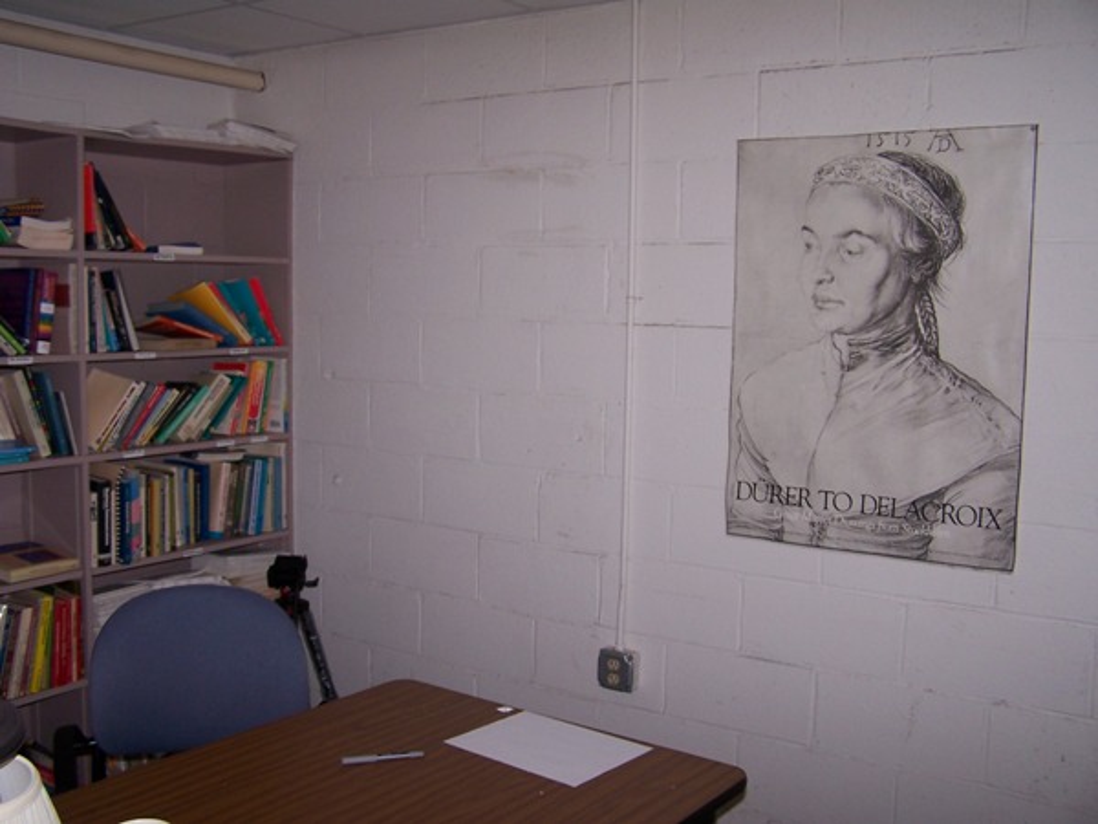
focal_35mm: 38
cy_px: 412
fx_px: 1205
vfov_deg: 37.7
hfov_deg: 49.0
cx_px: 549
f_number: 2.8
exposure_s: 1/60
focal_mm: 6.3
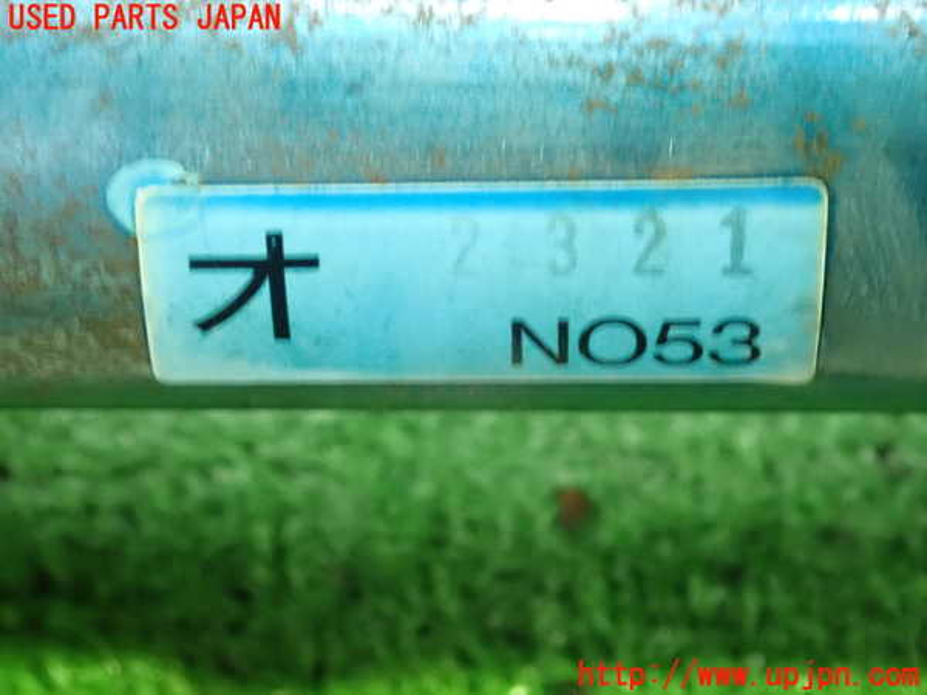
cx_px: 464
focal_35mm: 100
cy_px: 348
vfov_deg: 14.8
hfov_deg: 19.6
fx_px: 2678
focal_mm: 18
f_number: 4.9
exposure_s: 1/10
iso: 1600
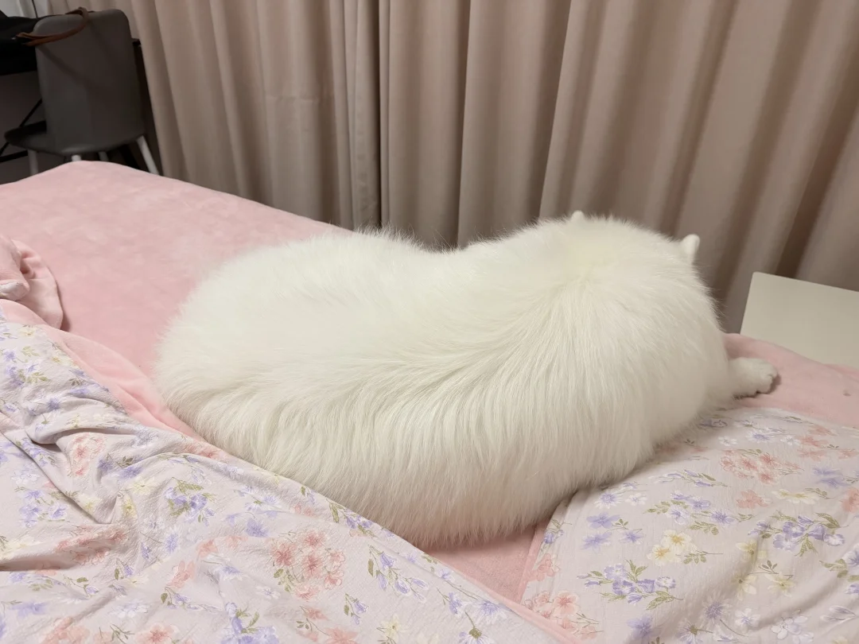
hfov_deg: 71.6
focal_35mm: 24
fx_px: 596
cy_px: 322
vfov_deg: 56.8
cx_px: 430
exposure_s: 1/96
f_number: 1.78
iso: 200
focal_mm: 6.76
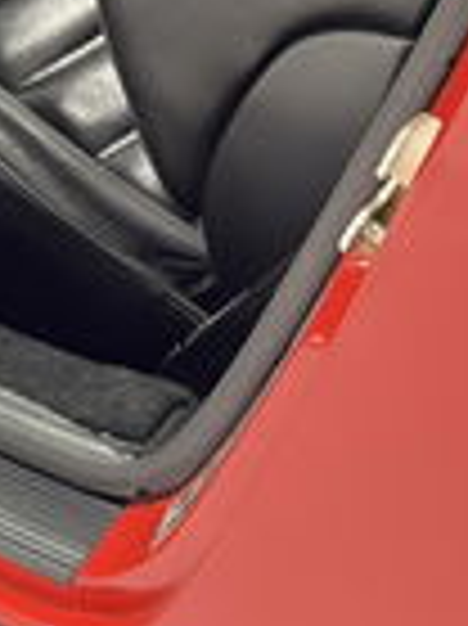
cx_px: -234
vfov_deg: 9.7
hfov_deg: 7.5
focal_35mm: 194
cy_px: -468
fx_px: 3502
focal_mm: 6.76
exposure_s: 1/60
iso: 250
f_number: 1.78
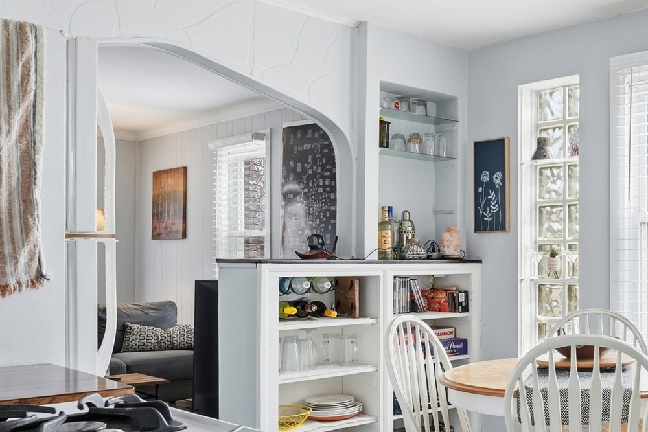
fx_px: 720
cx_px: 634
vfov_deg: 33.3
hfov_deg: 42.5
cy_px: 261
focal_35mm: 40
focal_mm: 16
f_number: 9
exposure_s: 1/50
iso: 250
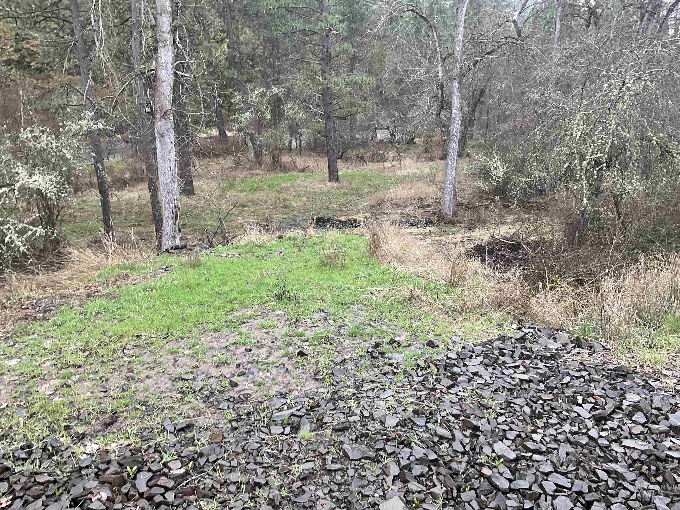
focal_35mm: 29
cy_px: 255
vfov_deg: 48.2
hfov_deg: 61.7
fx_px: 570
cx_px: 340
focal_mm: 3
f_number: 1.8
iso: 32
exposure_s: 1/60
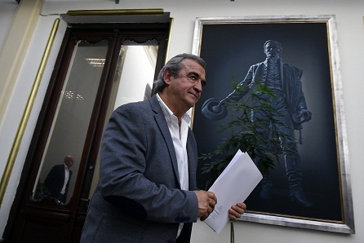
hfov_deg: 73.7
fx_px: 243
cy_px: 122
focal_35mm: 24
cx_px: 182
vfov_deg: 53.2
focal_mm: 16
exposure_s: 1/125
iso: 2500
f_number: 9
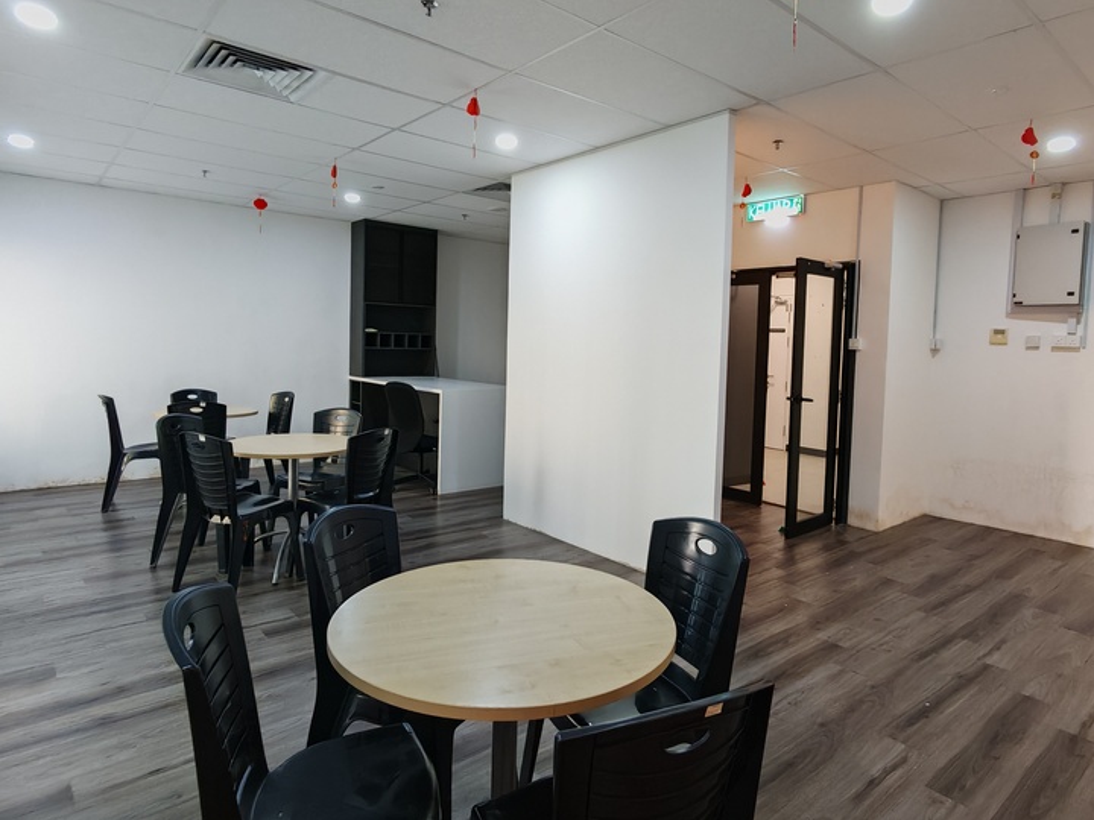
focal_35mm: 20
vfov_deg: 65.8
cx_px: 559
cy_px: 371
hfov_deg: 81.7
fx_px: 632
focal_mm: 1.82
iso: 250
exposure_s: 1/33
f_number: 2
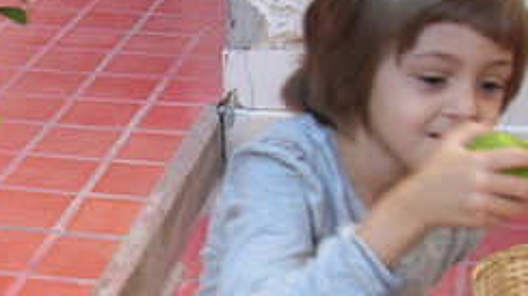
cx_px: 147
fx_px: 1399
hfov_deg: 21.2
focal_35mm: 100
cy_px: 122
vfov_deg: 12.1
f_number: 2.8
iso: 50
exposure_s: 1/39.2
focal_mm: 5.8
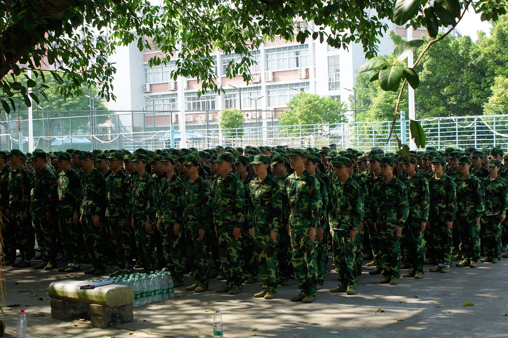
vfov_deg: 20.1
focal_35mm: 68
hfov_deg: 29.9
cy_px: 169
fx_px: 951
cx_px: 254
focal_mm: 45
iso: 200
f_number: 8
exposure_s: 1/125
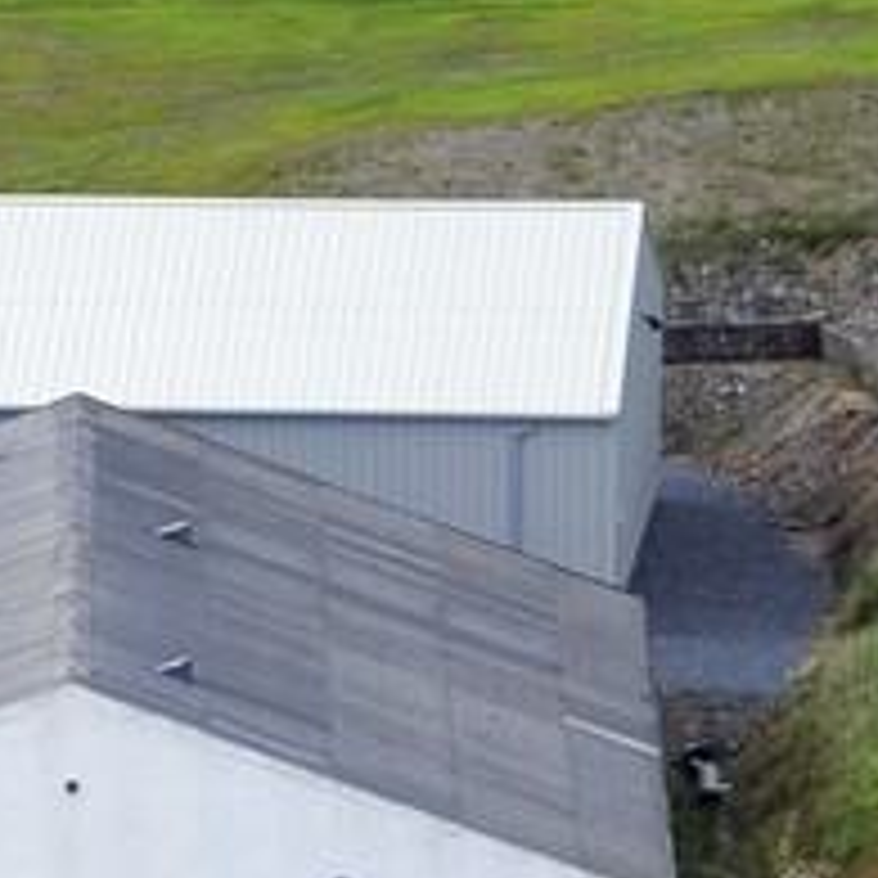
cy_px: 617
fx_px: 26974
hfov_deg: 1.8
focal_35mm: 940
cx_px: -2143
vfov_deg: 1.9
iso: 400
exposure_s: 1/800
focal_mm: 135
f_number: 8
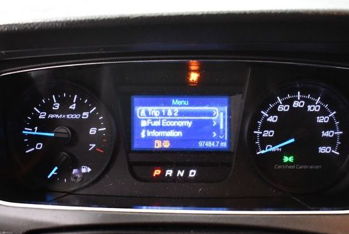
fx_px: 427
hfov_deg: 44.4
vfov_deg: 30.5
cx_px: 179
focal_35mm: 44
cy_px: 137
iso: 3200
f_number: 3.5
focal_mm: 18
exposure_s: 1/60
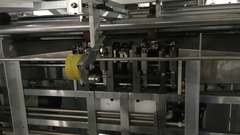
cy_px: 77
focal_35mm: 35
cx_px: 117
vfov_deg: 33.7
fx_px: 223
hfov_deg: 56.6
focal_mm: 4.15
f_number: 2.2
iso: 400
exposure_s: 1/17
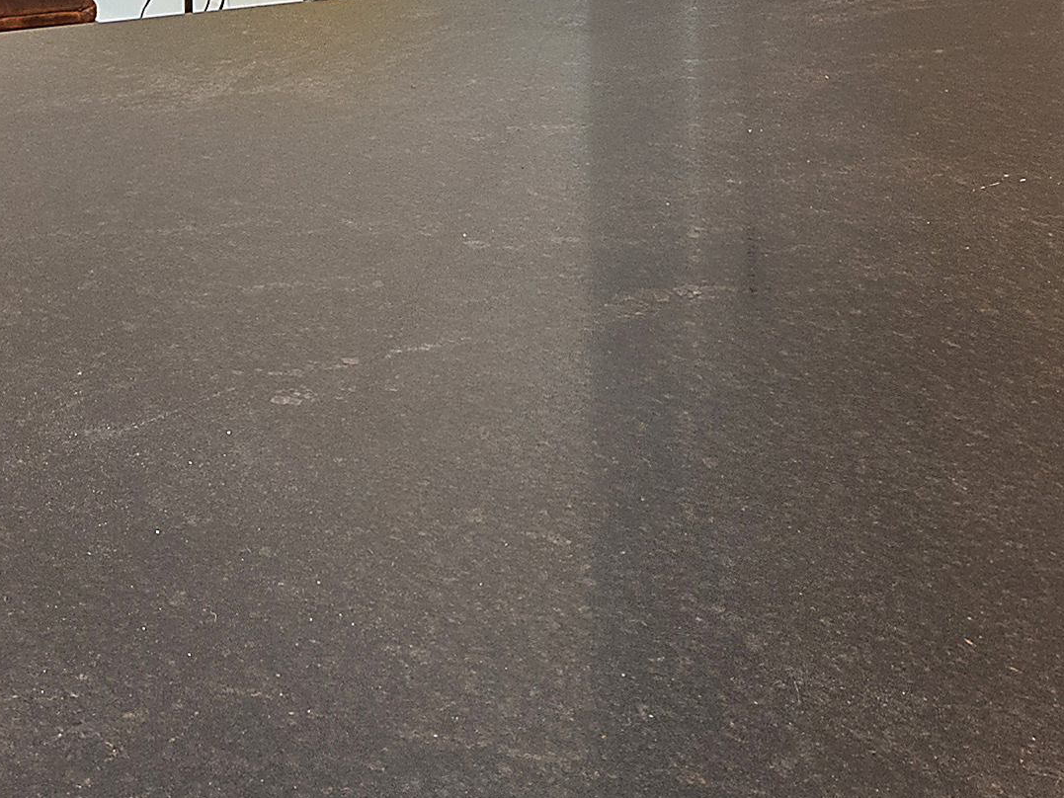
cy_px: -533
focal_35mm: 77
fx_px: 2367
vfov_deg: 16.7
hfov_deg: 24.4
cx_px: 54
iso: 200
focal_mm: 8
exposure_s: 1/13
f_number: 5.6
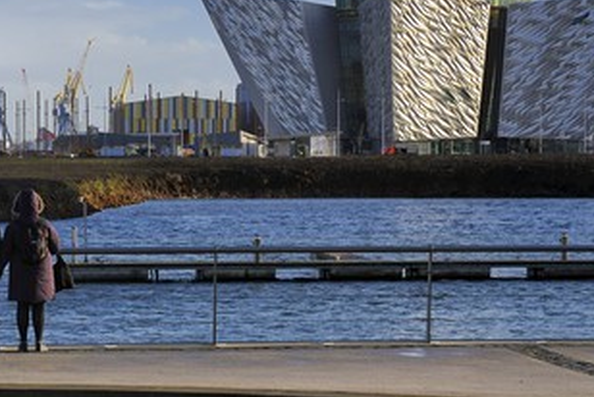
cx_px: 307
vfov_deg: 9.6
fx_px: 2362
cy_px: 152
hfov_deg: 14.3
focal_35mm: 143
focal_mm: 105
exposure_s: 1/160
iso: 200
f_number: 11
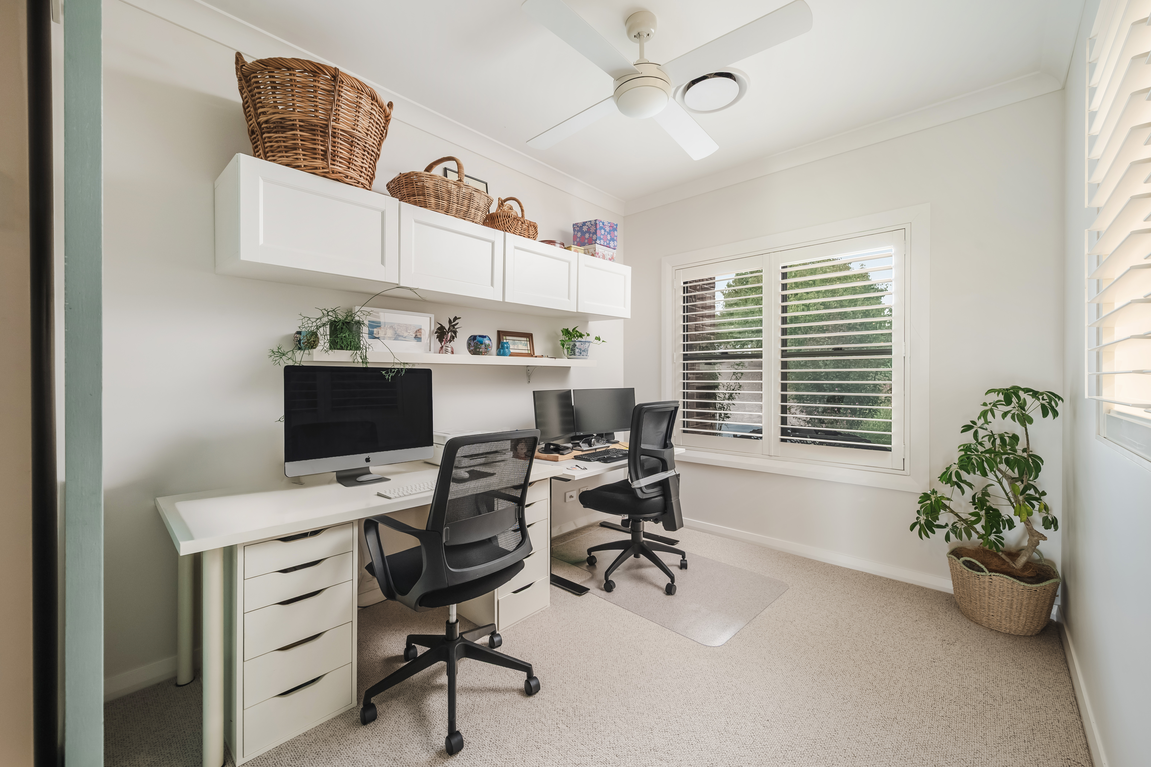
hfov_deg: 95.0
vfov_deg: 72.1
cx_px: 576
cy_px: 384
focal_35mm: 16
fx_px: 528
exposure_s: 1/100
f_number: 9
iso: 500
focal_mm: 16.5
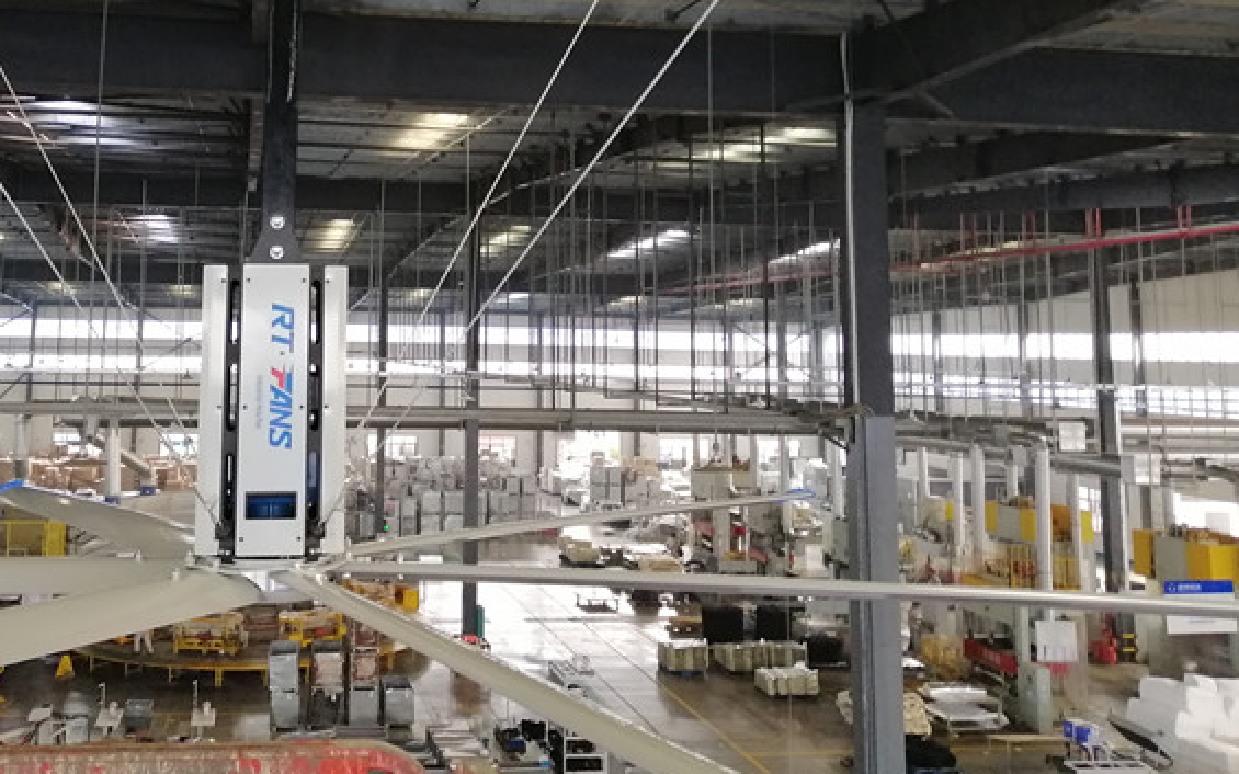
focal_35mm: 39
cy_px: 147
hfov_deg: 49.4
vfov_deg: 31.8
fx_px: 1317
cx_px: 403
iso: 400
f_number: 2.2
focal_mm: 3.81
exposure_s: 1/25
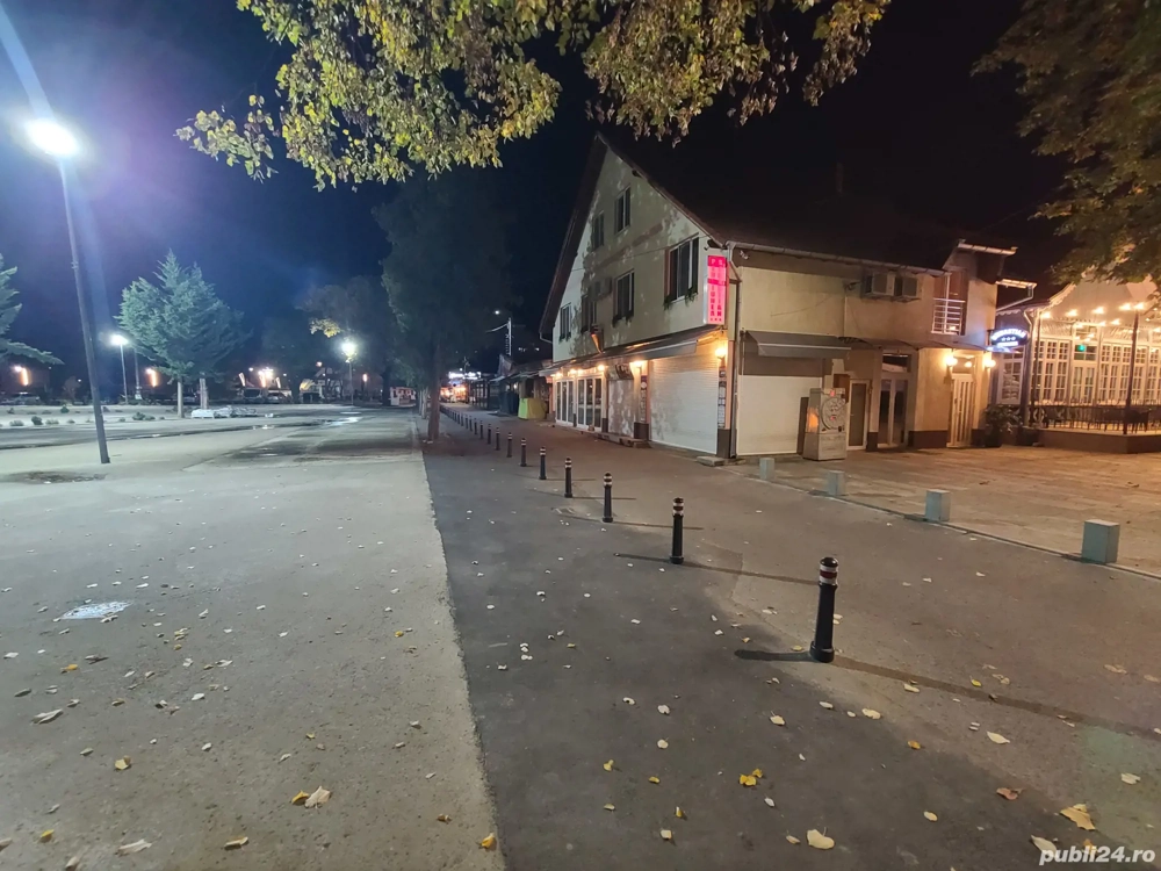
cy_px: 436
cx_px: 580
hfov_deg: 106.2
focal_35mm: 13
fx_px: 436
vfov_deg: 89.9
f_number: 2.2
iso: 1000
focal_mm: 2.2
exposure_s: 1/25
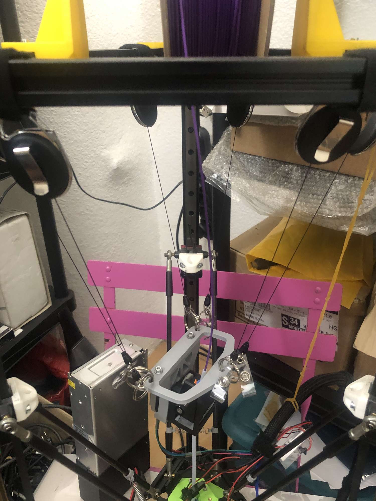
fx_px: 406
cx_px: 188
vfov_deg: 63.4
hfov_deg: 49.7
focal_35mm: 28
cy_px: 250
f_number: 1.8
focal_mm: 3.99
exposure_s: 1/6
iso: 100
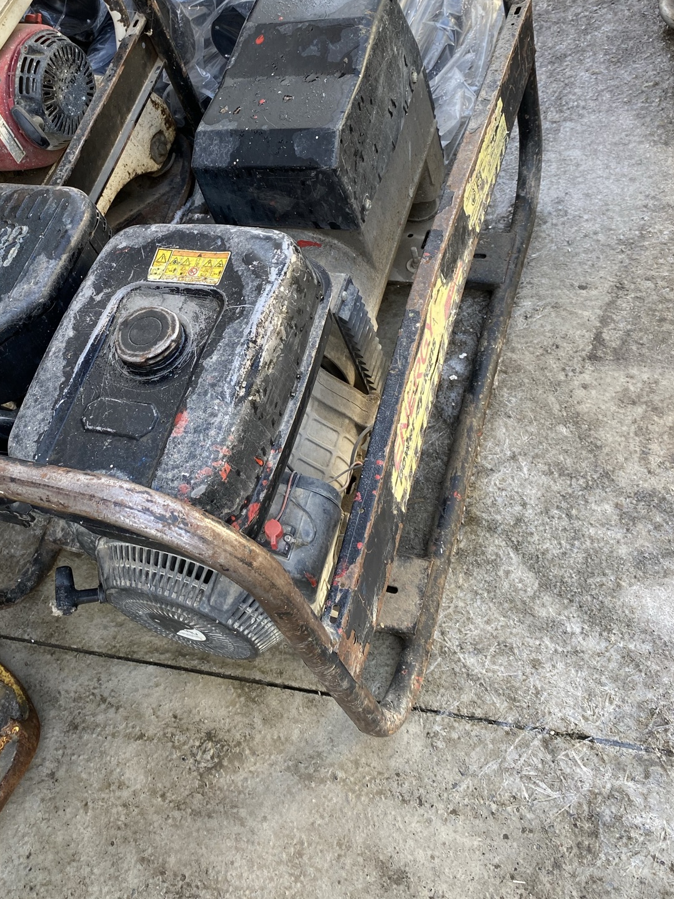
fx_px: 961
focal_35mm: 37
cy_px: 319
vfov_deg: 49.5
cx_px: 197
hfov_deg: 38.0
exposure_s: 1/122
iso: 50
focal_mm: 4.25
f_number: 1.8
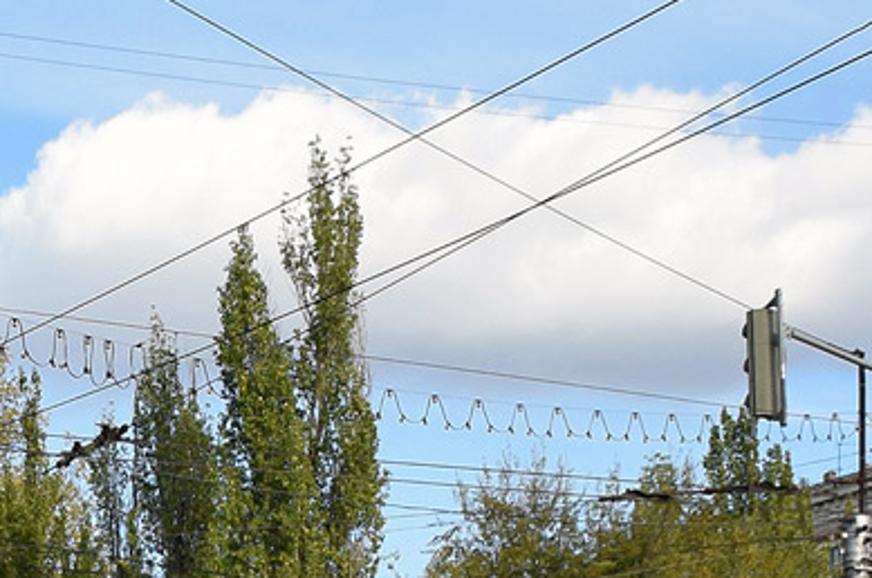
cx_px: -27
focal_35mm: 104
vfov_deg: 13.0
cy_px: 520
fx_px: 2515
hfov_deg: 19.1
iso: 280
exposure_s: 1/500
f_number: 8
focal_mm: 18
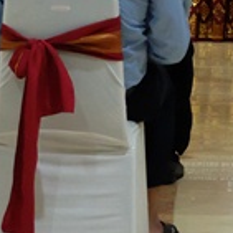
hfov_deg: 9.0
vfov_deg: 8.8
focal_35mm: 193
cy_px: -145
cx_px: 263
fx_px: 1470
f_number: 4.5
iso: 6400
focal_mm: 26.9
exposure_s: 1/80
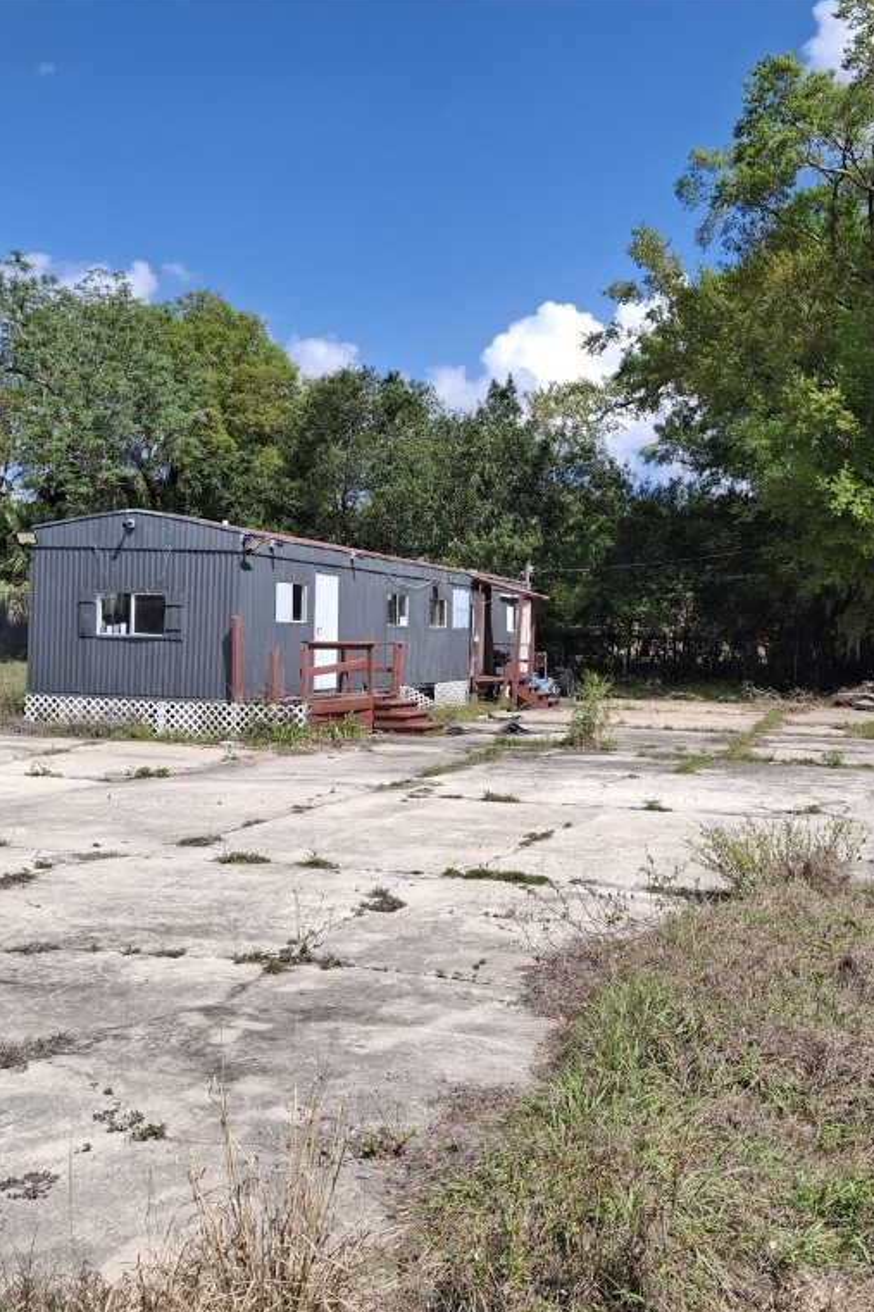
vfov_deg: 54.4
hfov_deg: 37.6
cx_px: 548
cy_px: 655
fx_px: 1275
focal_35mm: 35
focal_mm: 4.69
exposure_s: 1/1323
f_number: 1.8
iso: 25
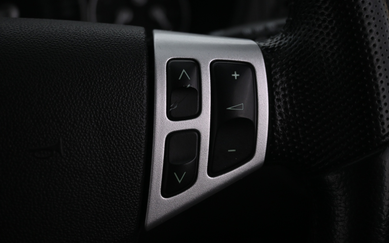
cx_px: 194
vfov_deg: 29.9
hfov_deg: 46.2
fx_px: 456
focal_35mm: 43
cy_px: 121
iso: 1250
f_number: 4.5
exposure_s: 1/50
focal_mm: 28
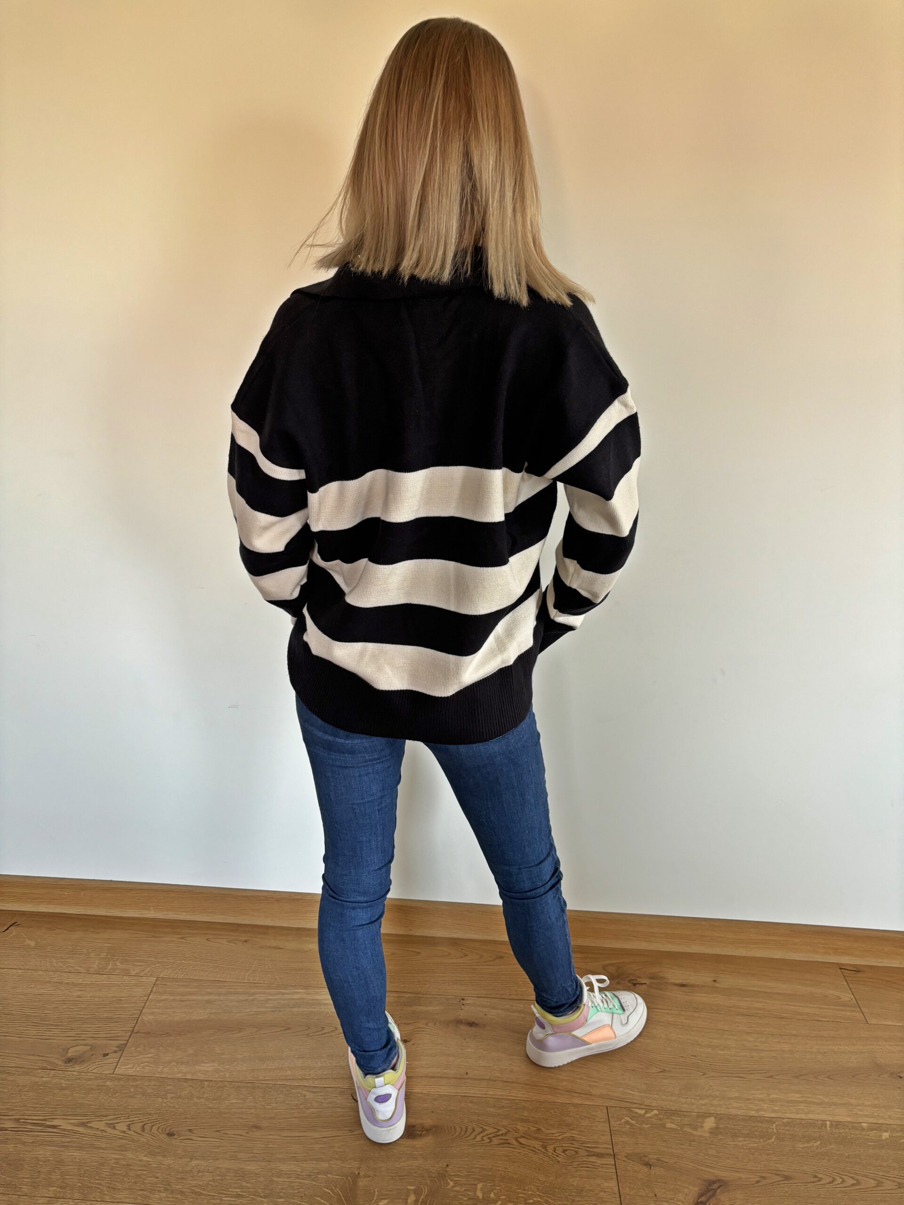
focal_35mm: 26
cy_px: 602
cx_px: 452
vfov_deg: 67.3
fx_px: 905
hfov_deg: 53.1
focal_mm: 5.96
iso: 125
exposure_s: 1/100
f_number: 1.6
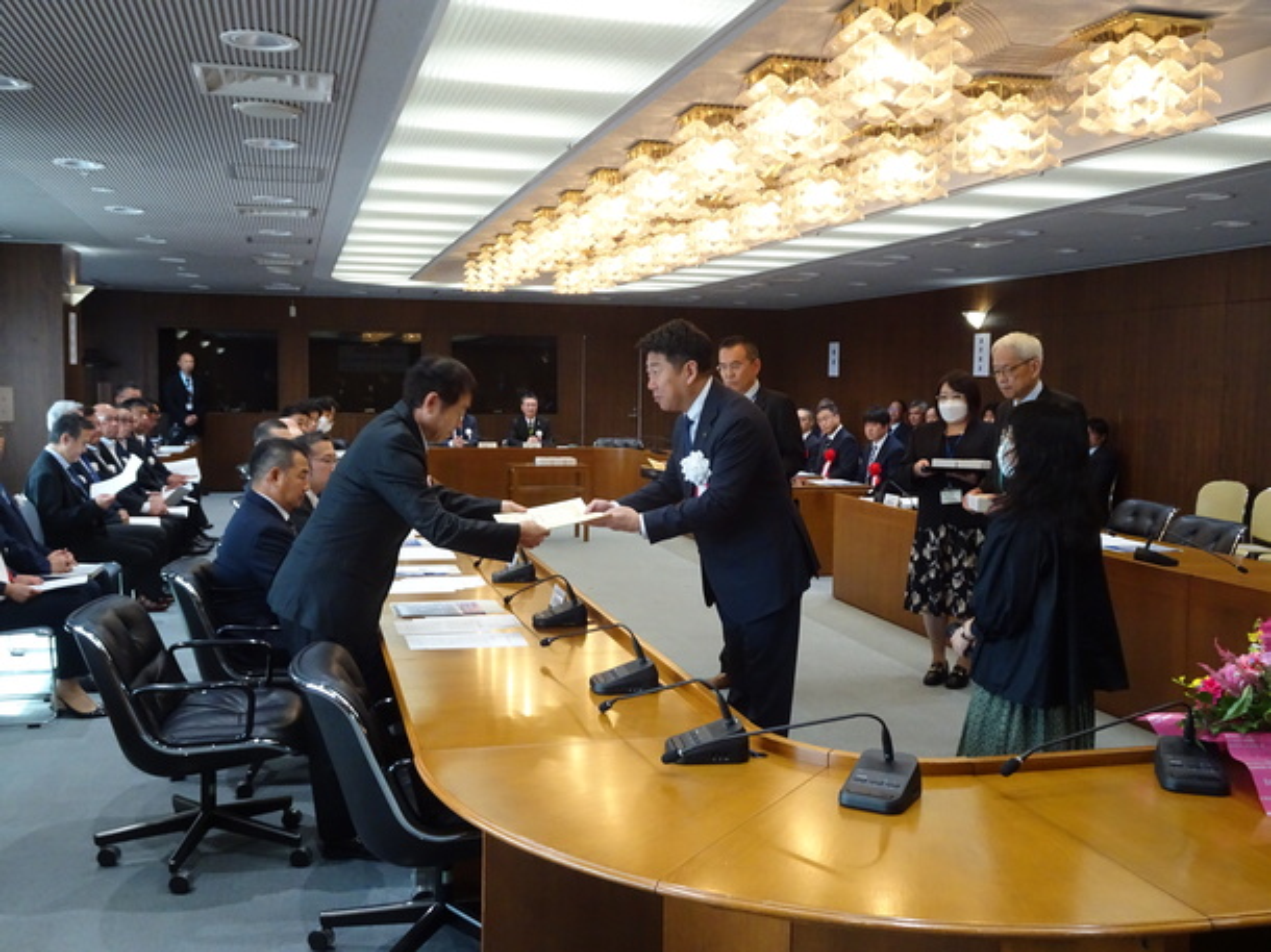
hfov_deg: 54.0
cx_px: 636
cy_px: 476
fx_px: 1248
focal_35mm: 34
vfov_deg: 41.8
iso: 500
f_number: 4
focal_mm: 5.79
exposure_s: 1/40
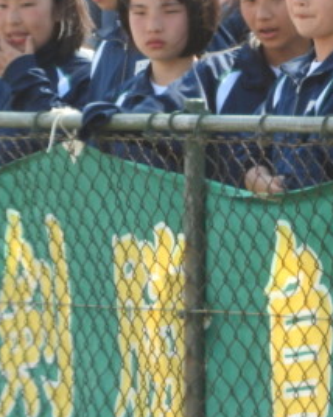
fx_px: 10792
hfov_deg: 1.8
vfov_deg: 2.2
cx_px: 218
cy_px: 190
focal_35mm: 875
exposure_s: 1/125
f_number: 5.6
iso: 100
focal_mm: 71.7
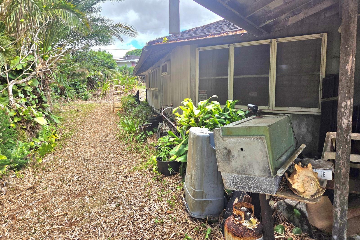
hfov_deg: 73.7
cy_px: 110
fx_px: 240
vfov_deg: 53.1
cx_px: 180
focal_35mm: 24
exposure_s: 1/1667
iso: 80
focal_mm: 5.4
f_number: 1.8
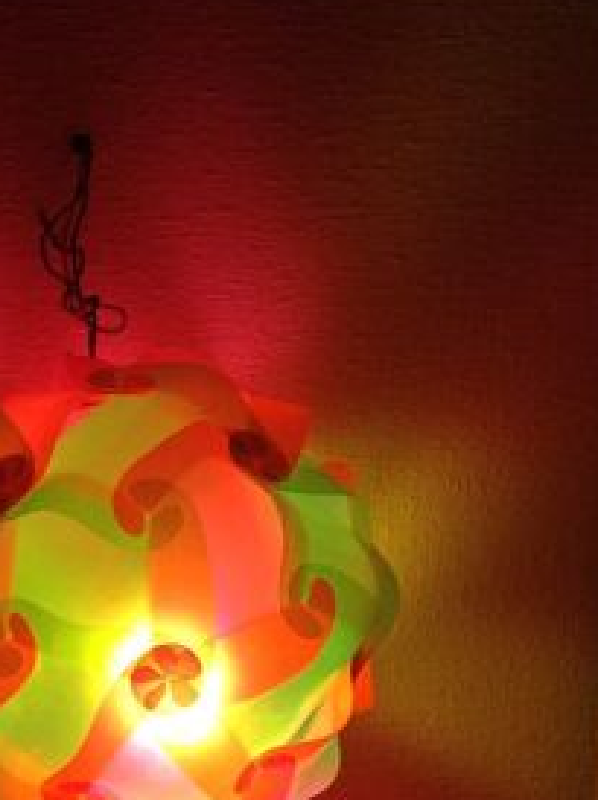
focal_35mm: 82
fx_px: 1892
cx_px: 67
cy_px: 664
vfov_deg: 23.4
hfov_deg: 17.7
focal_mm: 4.28
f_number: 2.4
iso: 64
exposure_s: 1/100
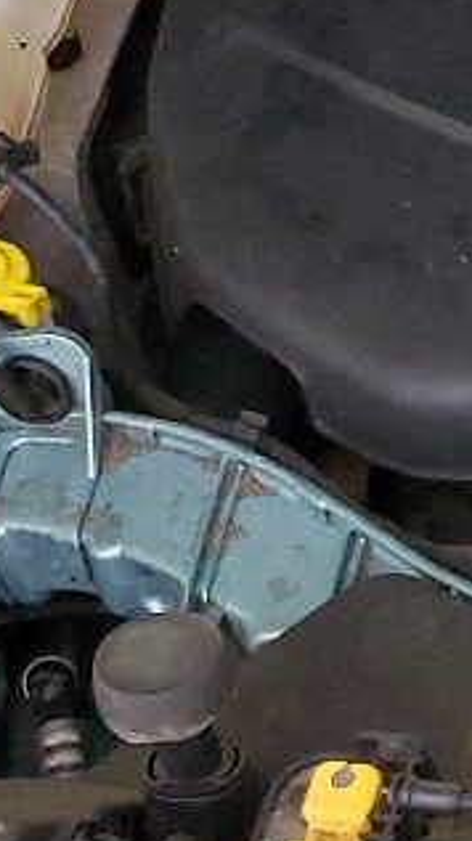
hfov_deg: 7.4
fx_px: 3186
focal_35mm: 143
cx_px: 1450
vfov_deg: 14.9
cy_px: 687
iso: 261
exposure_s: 1/60.2
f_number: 1.5
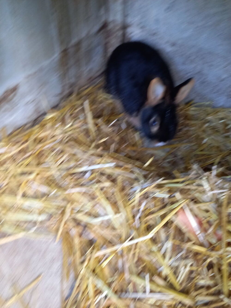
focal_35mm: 25
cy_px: 154
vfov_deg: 69.4
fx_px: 222
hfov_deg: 54.9
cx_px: 116
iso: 320
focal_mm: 4.6
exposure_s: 1/50
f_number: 2
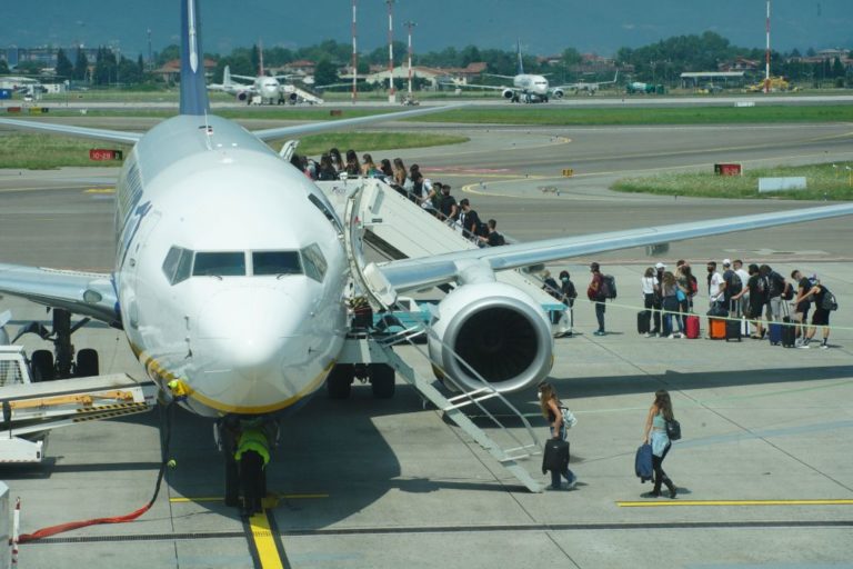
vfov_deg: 9.9
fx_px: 3284
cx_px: 426
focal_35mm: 139
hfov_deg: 14.8
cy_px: 284
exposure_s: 1/800
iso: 1600
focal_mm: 138.6
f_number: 20
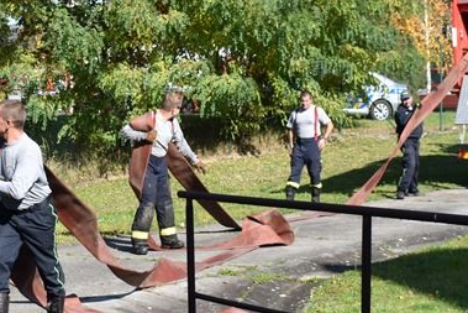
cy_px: 174
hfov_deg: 18.6
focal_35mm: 109
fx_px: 1422
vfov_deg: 12.5
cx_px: 114
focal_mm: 27
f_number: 7.1
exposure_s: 1/200
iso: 100
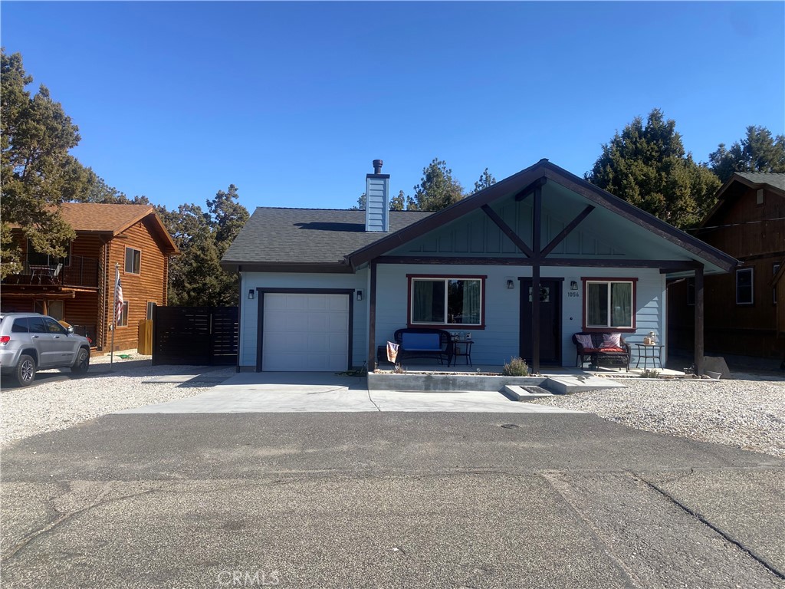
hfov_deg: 67.3
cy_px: 294
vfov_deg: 53.1
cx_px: 392
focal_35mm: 26
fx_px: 590
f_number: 1.8
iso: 32
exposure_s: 1/2141
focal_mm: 4.25
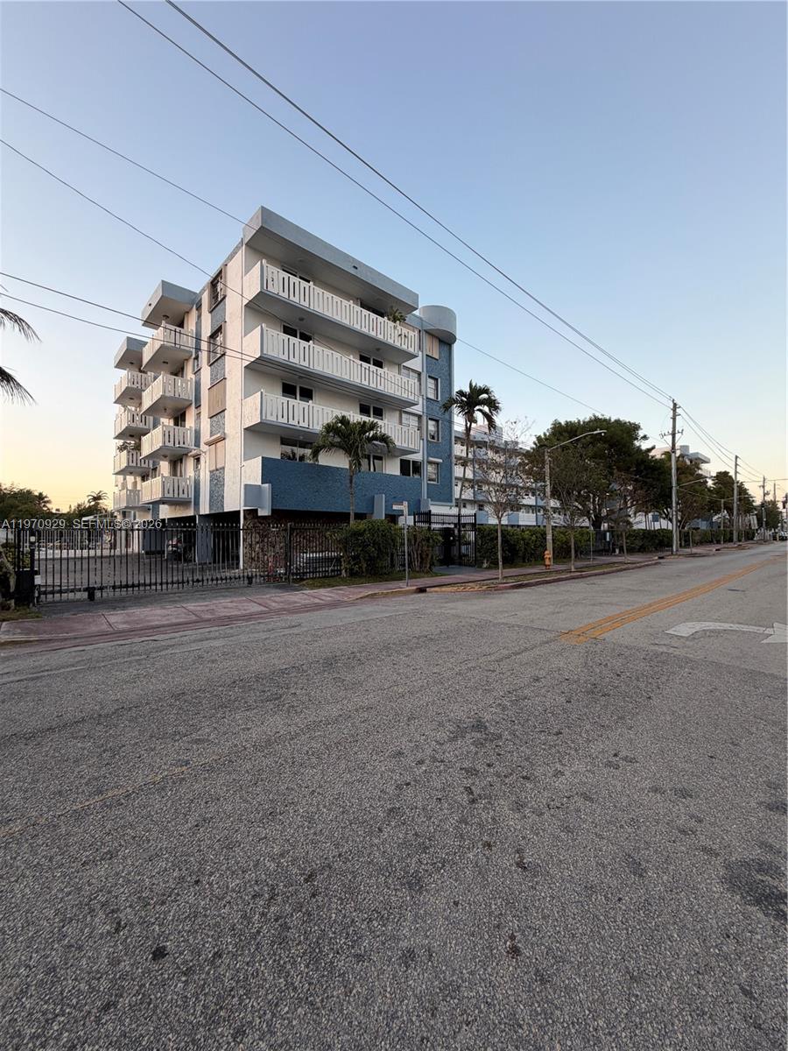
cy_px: 526
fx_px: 425
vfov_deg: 102.1
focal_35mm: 14
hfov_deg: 85.7
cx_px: 394
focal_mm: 2.22
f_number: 2.2
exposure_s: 1/121
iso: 50
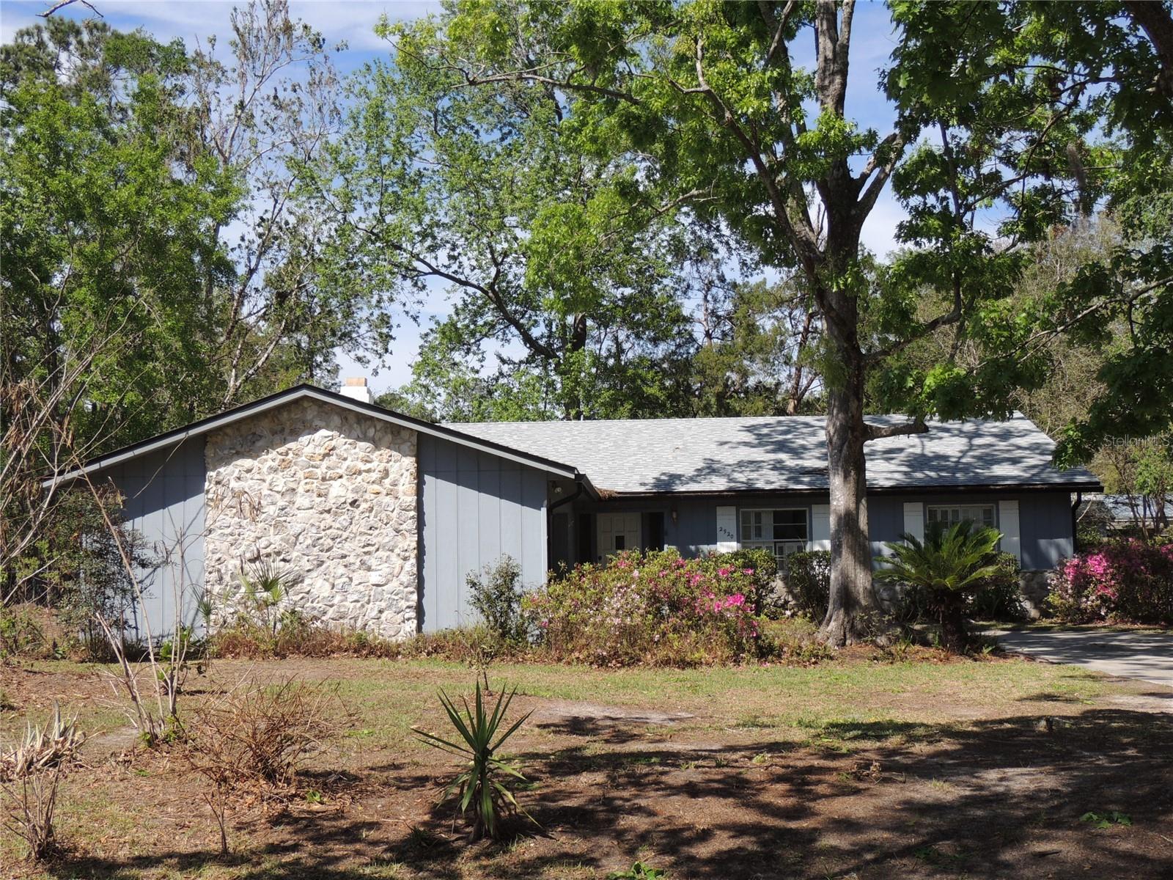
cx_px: 586
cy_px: 440
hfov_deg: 43.9
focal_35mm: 43
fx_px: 1457
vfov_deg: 33.6
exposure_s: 1/1000
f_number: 3.4
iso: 100
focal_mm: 7.6
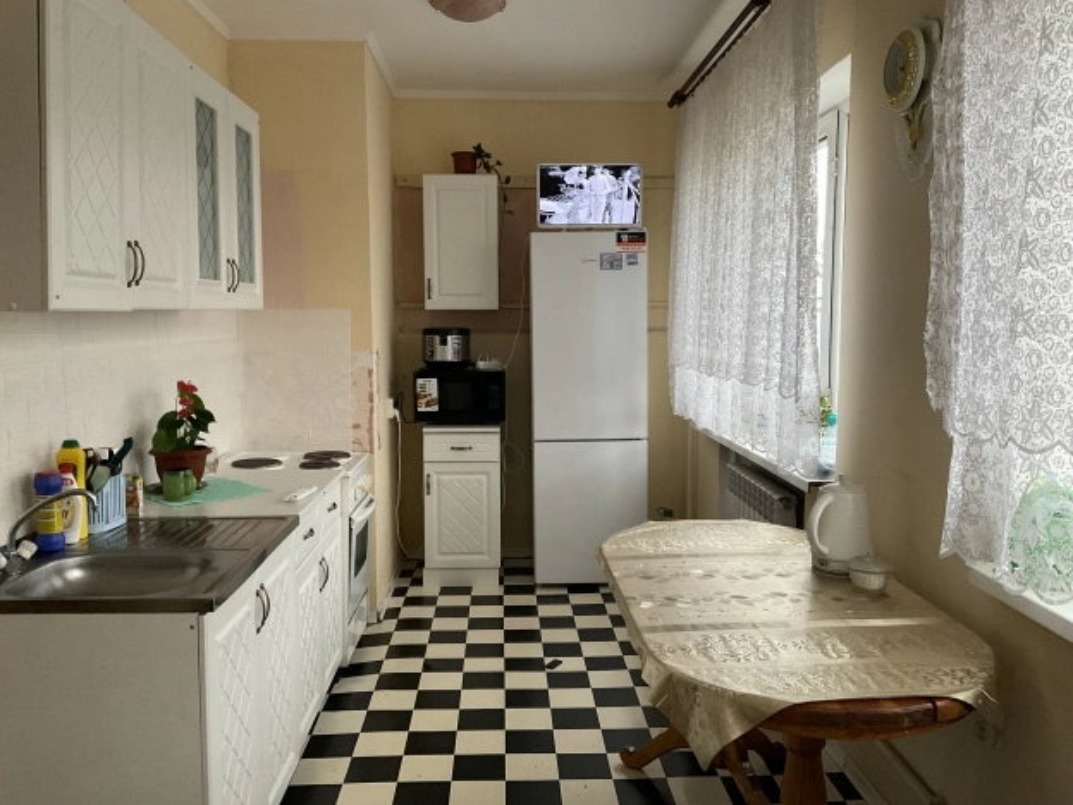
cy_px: 402
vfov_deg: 48.2
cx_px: 536
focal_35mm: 29
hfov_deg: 61.7
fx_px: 899
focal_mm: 3
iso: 160
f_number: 1.8
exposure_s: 1/60
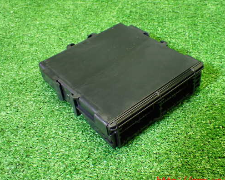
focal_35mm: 45
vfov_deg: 33.4
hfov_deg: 41.1
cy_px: 85
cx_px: 123
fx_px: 300
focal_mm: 6.83
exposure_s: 1/100
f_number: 2.7
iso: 800
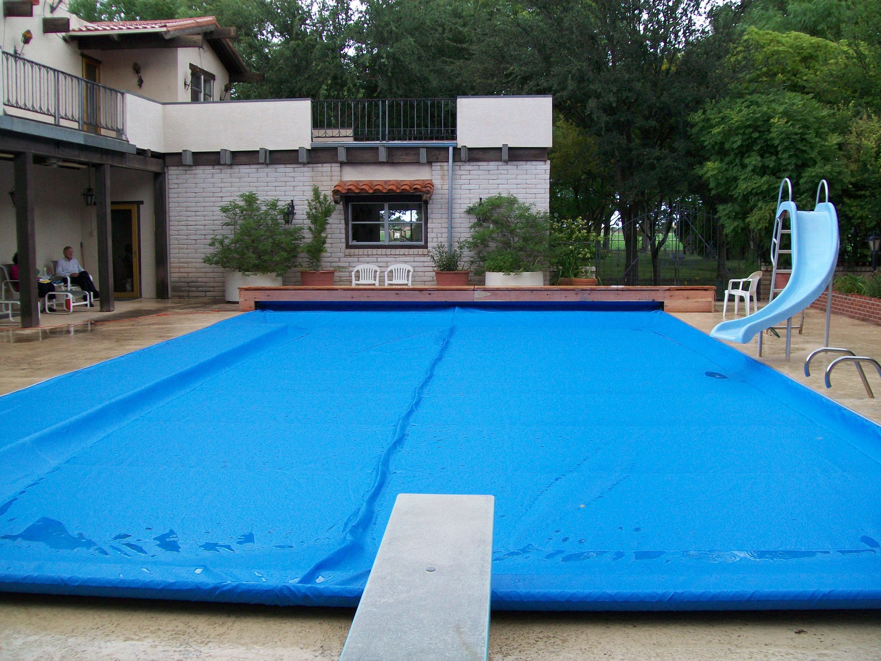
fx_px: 916
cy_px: 330
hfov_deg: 51.4
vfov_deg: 39.7
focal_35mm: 36
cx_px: 440
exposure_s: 1/60
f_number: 2.7
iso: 64
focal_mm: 6
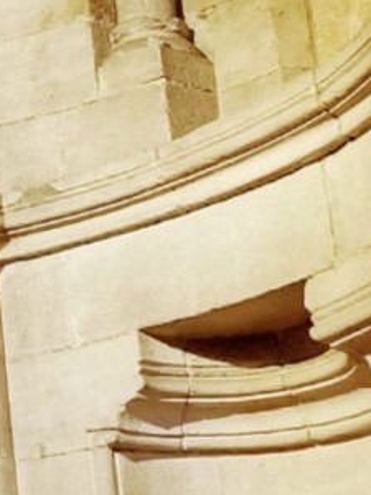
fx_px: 2501
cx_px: -453
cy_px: -109
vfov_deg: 11.1
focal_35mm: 175
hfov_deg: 8.0
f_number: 1.7
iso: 200
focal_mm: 4.3
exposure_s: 1/25
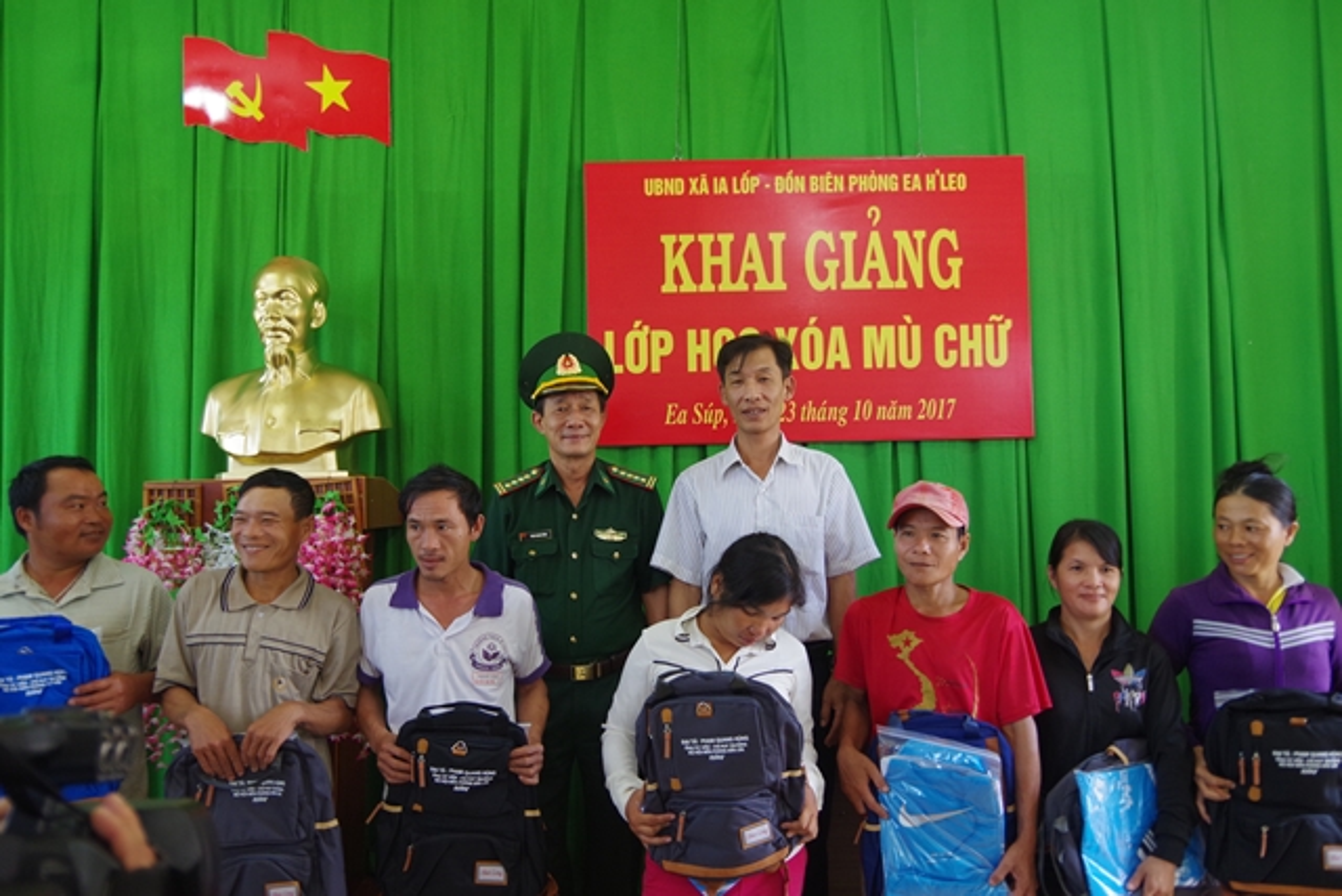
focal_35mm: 32
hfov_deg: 59.5
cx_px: 671
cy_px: 448
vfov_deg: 41.7
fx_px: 1174
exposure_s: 1/50
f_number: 4
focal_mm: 21
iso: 400
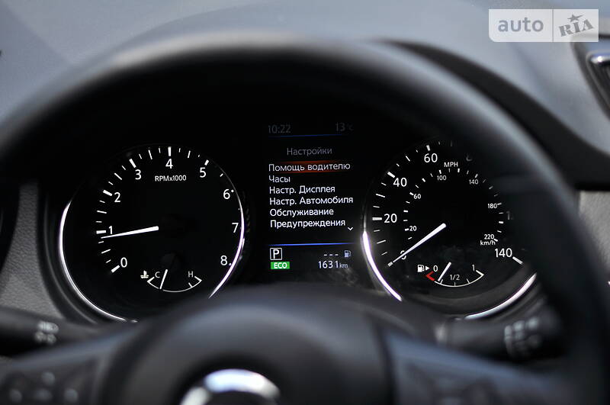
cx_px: 305
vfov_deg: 18.1
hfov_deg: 27.0
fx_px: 1269
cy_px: 202
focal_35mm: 75
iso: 200
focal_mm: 50
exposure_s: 1/1250
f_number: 1.8
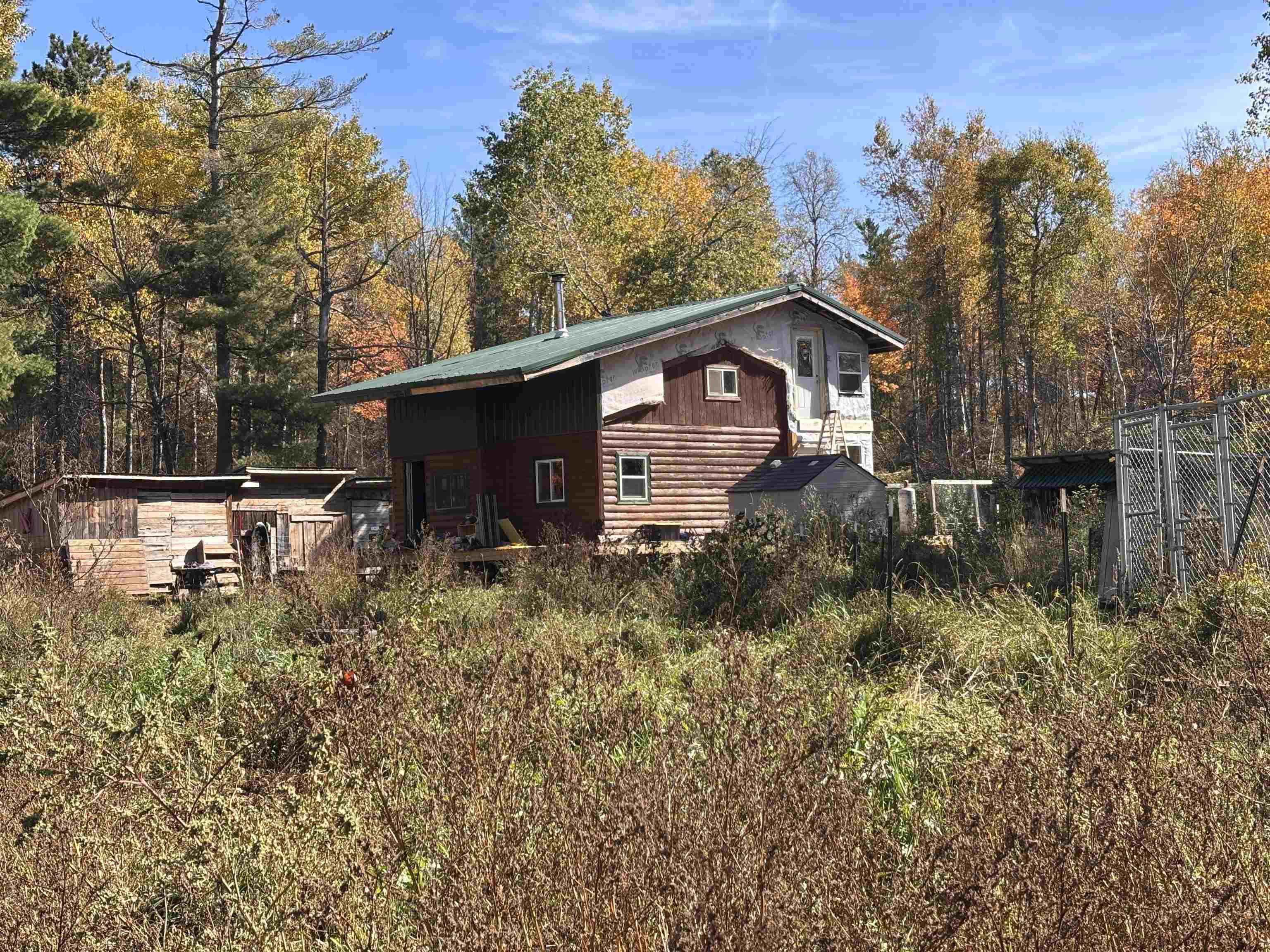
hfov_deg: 36.8
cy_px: 476
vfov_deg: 28.0
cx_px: 635
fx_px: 1908
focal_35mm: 52
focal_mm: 5.96
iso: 32
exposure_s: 1/943
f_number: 1.6
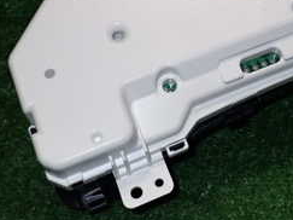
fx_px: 626
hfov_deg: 25.5
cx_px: 262
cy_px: 22
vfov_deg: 19.5
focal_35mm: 74
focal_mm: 5.4
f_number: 6.3
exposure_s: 1/30
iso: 320
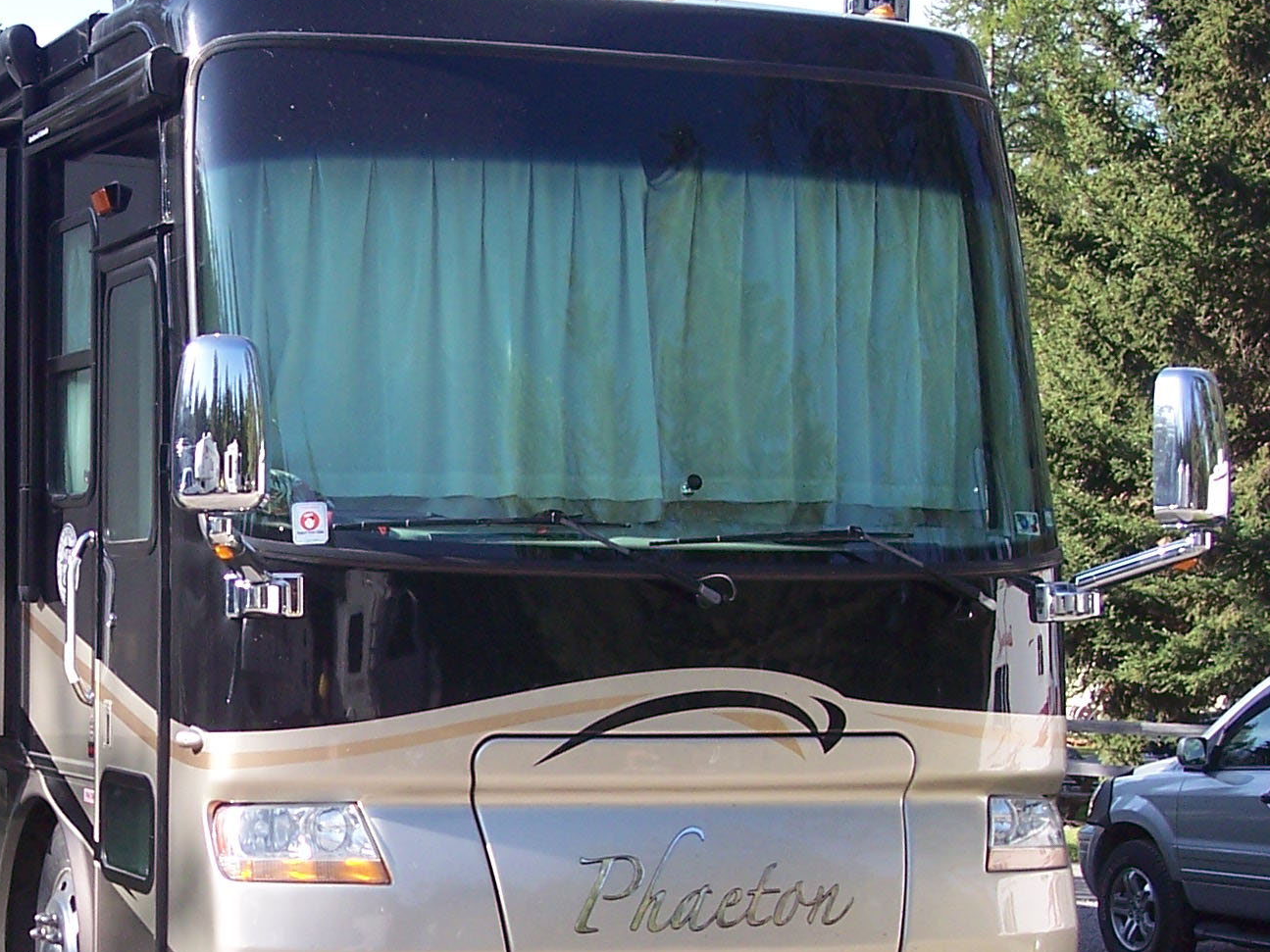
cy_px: 518
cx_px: 42
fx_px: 3155
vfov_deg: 17.2
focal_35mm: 86
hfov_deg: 22.0
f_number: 3.4
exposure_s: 1/250
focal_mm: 8
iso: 100
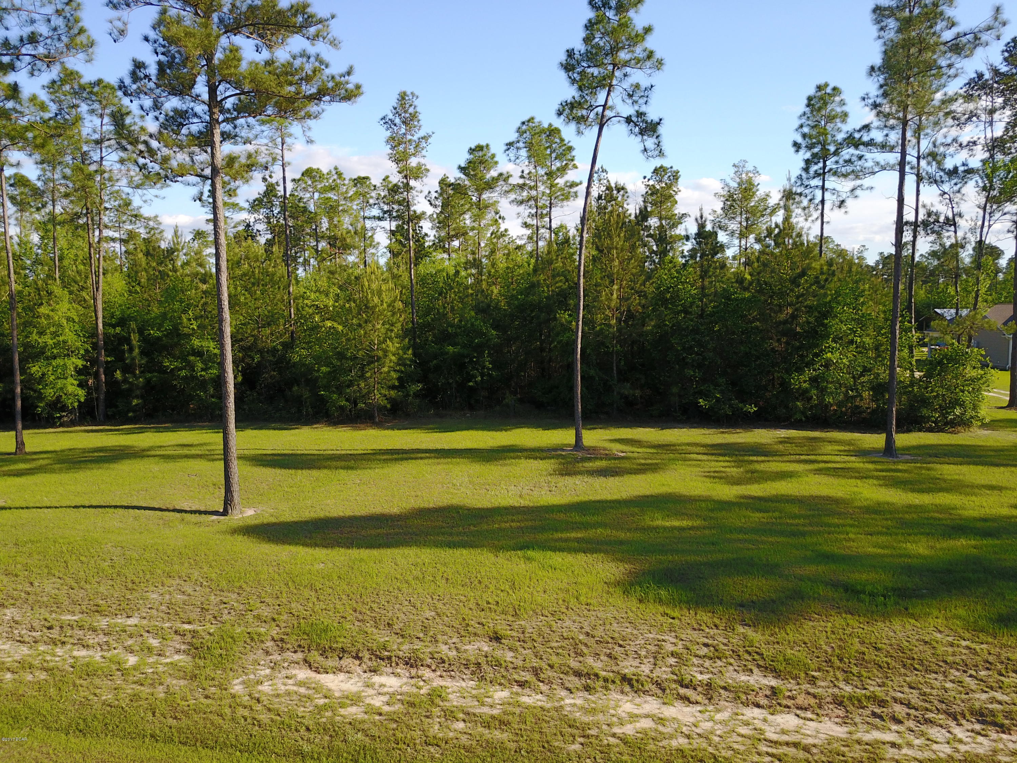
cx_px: 508
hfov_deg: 67.3
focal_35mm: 26
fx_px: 764
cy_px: 382
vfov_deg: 53.1
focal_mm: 4.73
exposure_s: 1/630
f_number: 2.2
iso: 100
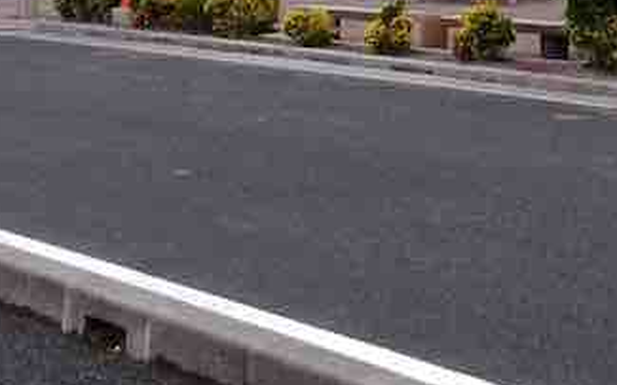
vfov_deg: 14.2
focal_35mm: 88
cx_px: 494
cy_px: -138
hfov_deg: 23.2
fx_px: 1479
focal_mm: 2.87
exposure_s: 1/165
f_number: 2.4
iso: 40
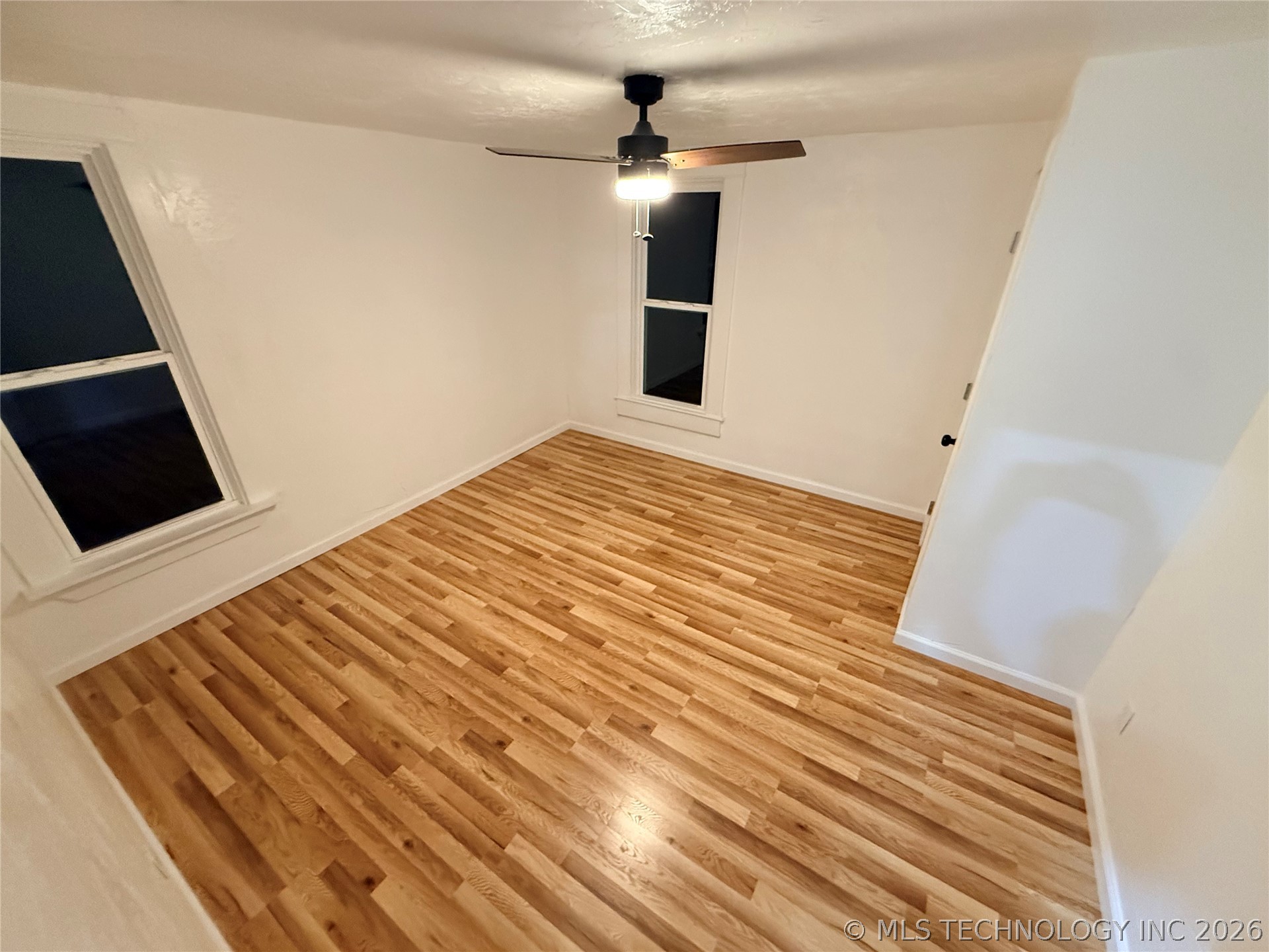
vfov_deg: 85.7
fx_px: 513
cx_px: 634
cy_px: 476
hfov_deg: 102.1
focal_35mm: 14
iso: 800
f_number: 2.2
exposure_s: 1/60
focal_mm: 2.22
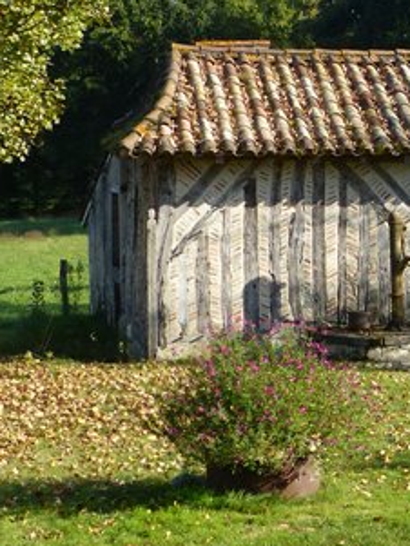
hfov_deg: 14.0
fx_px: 1610
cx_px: 521
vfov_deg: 19.2
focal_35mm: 102
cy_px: 196
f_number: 4
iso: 100
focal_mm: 5.5
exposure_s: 1/500
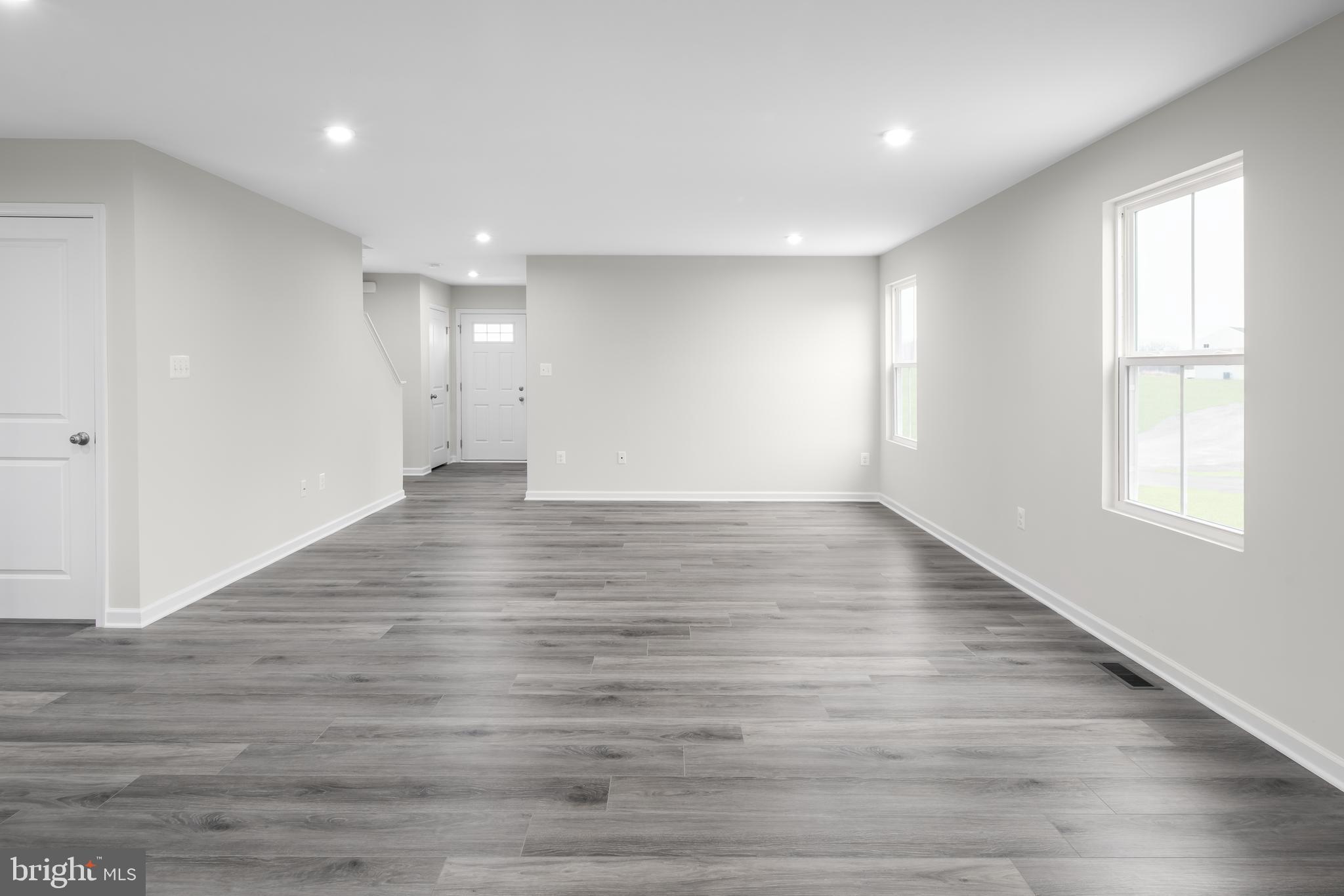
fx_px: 709
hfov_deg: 86.9
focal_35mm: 19
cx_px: 672
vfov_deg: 64.6
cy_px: 448
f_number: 9
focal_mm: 19
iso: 200
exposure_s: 1/200
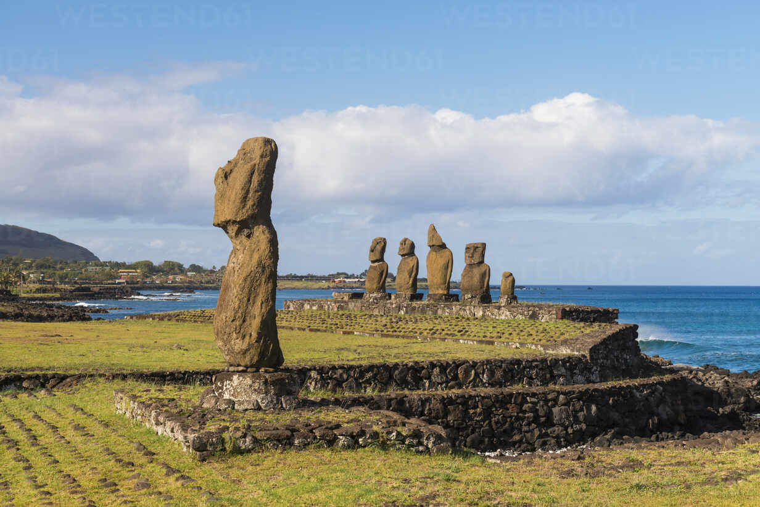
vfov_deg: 23.4
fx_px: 1225
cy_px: 254
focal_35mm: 58
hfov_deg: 34.5
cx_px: 380
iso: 200
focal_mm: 58
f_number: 11
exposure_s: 1/125
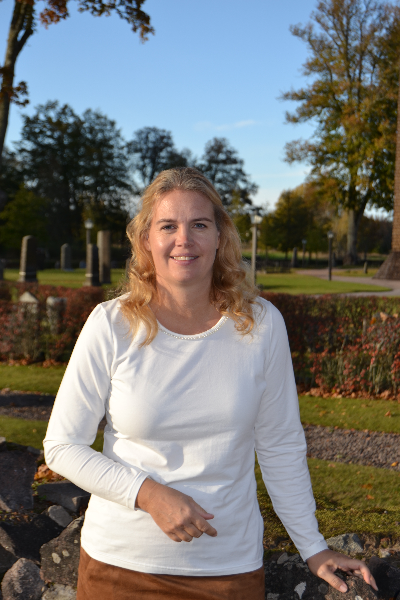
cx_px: 200
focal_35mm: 69
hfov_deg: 19.7
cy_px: 300
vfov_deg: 29.2
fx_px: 1150
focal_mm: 46
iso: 100
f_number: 7.1
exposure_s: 1/200
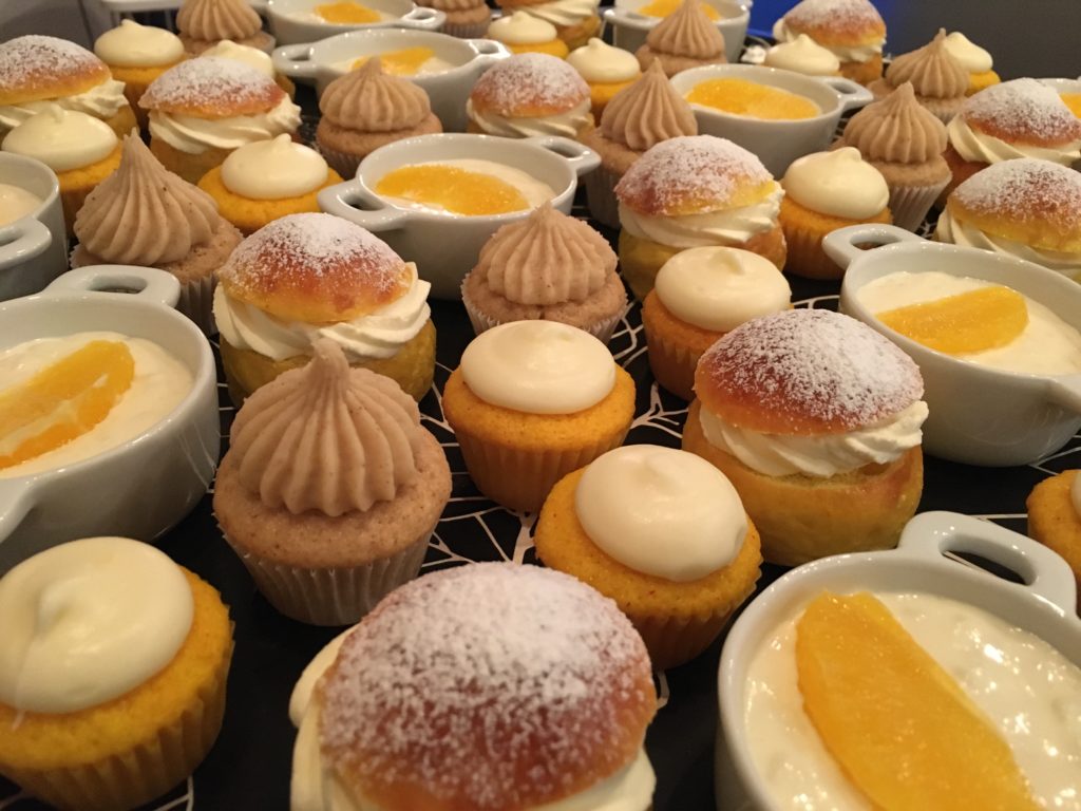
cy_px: 406
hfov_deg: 61.7
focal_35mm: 29
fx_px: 906
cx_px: 540
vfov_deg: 48.2
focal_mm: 4.15
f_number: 2.2
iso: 320
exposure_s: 1/17
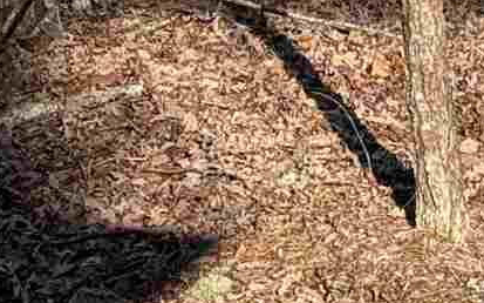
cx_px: 780
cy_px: -847
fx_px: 2704
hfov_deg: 9.8
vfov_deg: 5.6
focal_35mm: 205
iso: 50
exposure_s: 1/1064
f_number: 1.6
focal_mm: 5.96
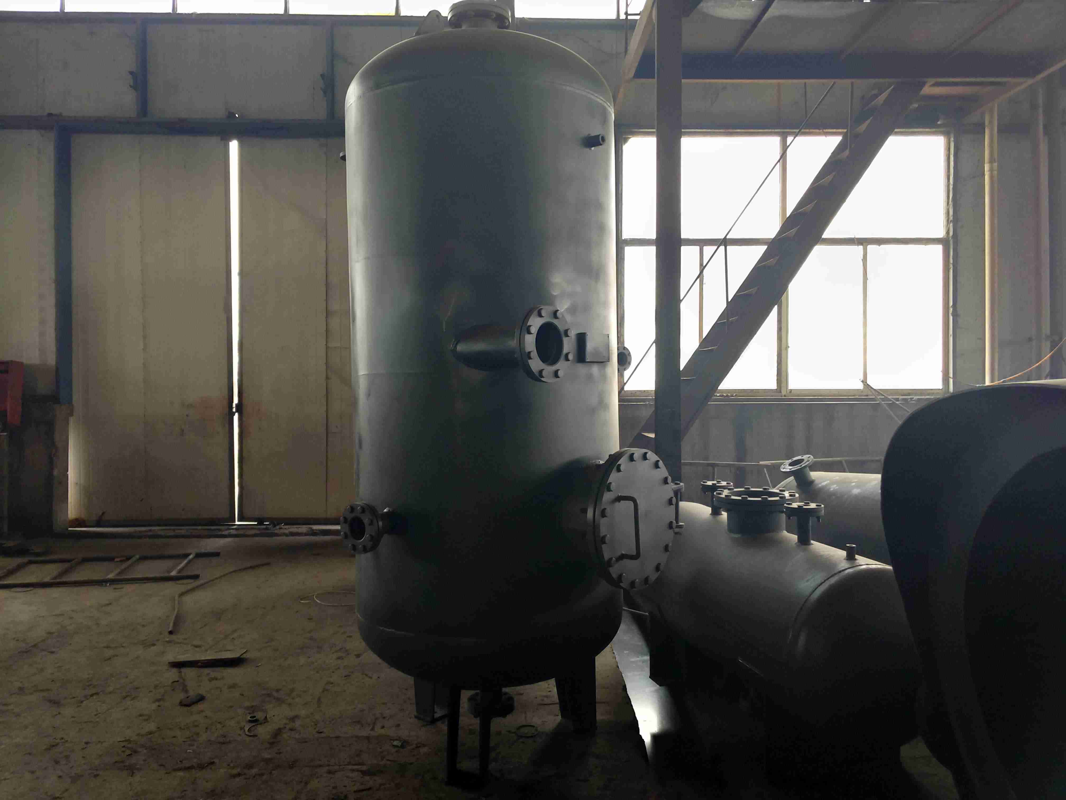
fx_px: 770
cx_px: 533
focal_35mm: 25
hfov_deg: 69.4
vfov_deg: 54.9
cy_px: 400
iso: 76
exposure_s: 1/50
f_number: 1.7
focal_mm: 4.32
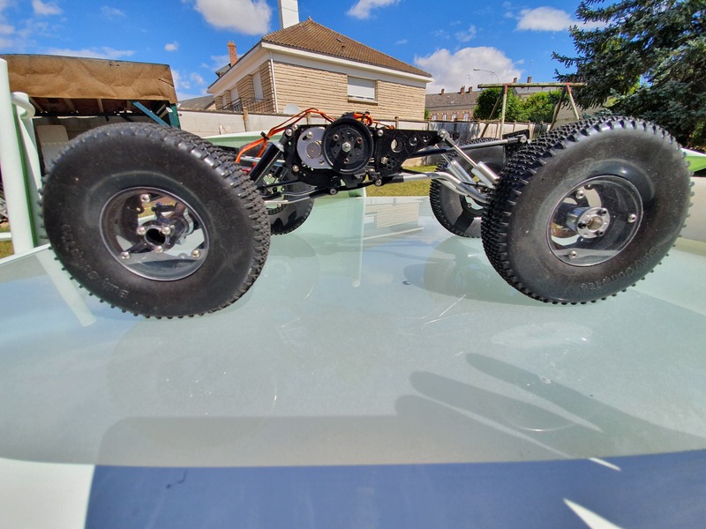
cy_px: 264
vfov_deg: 89.9
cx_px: 353
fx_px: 265
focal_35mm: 13
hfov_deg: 106.2
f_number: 2.2
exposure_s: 1/1060
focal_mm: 1.8
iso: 50
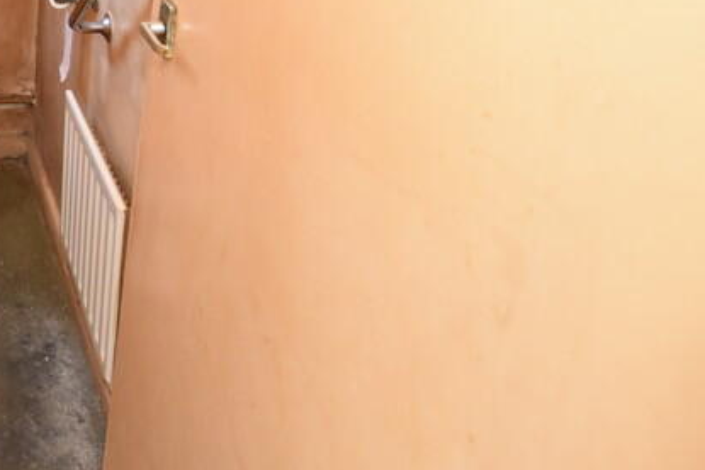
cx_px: -160
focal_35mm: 37
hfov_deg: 37.6
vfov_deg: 32.4
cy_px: -23
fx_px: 725
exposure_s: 1/125
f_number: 4
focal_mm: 10
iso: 1400
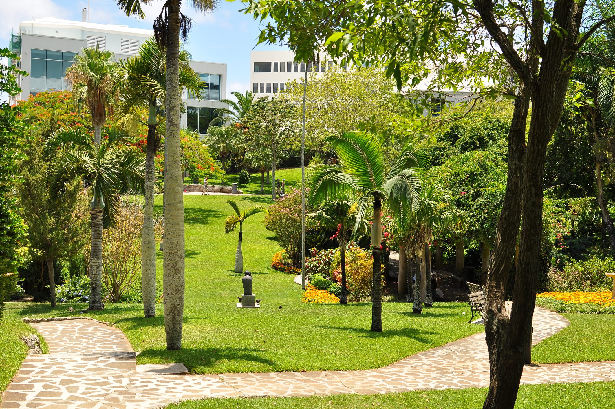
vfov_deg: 25.7
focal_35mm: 52
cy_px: 204
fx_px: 896
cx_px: 308
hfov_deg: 37.9
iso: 200
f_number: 5
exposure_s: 1/800
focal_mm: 35
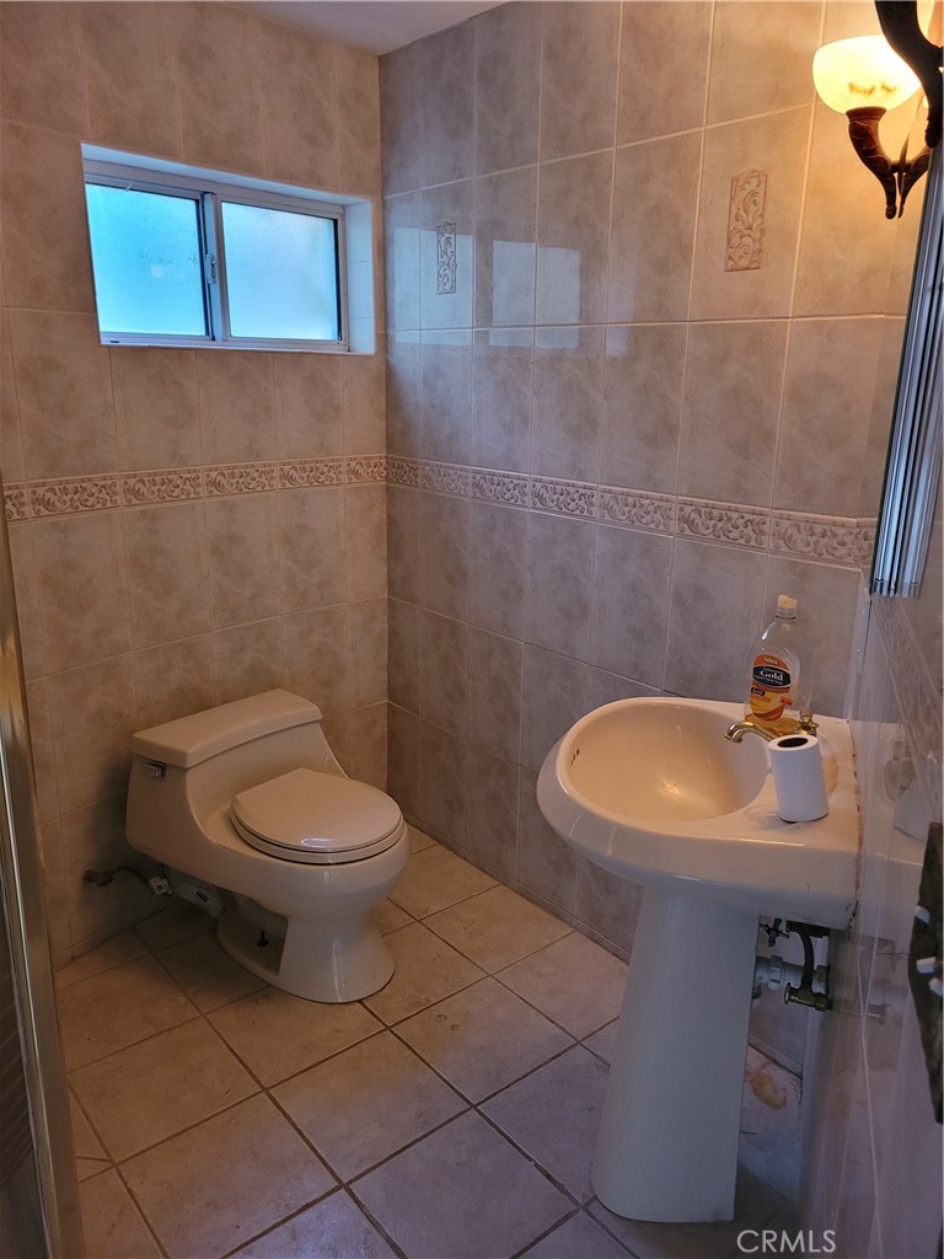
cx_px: 472
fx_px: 945
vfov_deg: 67.3
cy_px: 630
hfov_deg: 53.1
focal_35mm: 26
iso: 400
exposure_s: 1/40
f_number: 1.8
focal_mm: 5.4
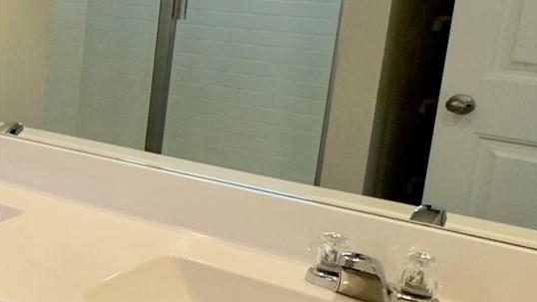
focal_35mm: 58
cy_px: 80
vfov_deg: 20.6
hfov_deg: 24.9
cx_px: -318
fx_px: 826
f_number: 2.2
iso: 125
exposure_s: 1/120
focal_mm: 2.22
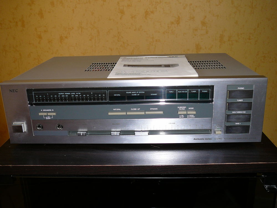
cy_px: 104
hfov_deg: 52.6
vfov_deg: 40.7
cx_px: 138
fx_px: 280
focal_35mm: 35
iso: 80
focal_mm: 5.2
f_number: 2.8
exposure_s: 1/30
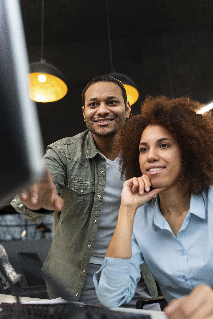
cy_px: 160
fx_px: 302
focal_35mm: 34
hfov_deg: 38.9
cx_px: 106
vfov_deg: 55.8
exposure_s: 1/160
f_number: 2.8
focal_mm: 34
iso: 800
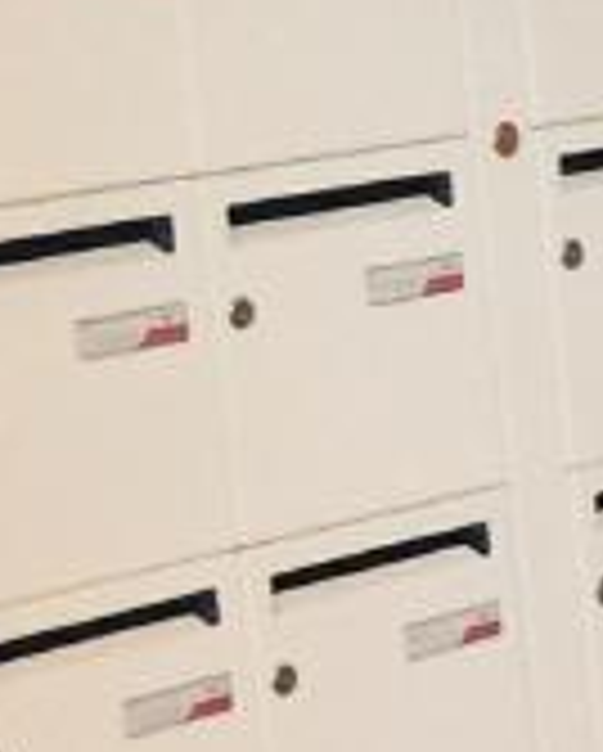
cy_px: 666
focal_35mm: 217
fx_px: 4832
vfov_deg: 8.9
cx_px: 2624
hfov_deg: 5.8
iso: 160
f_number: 2.2
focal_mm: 4.15
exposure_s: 1/33
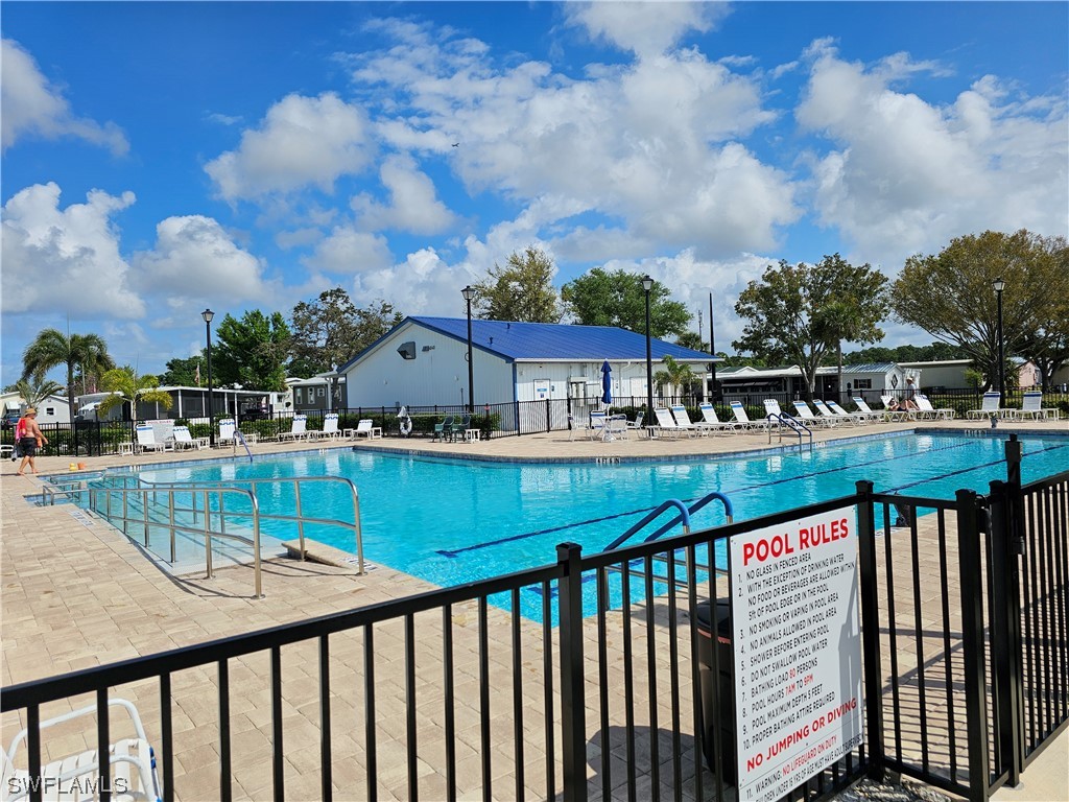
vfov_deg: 58.9
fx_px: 710
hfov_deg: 73.9
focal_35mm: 23
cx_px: 534
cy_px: 401
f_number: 1.7
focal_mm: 6.3
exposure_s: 1/1920
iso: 12
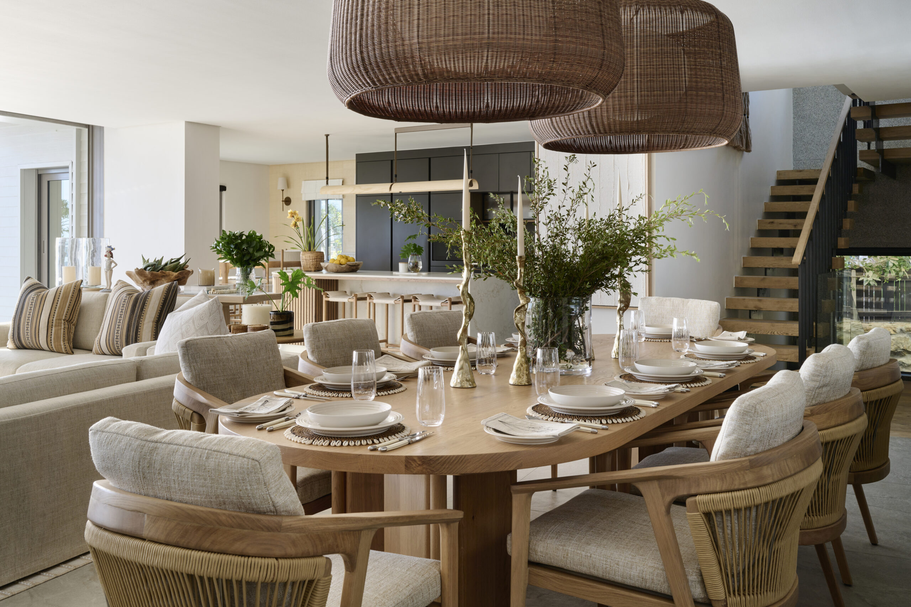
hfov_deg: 54.4
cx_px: 456
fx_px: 886
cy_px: 304
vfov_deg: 37.9
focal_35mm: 35
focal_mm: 35
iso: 64
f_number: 13
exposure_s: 1/5
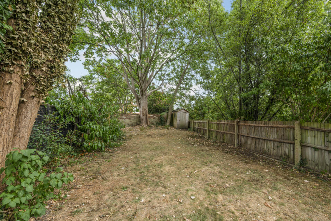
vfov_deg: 77.3
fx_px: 138
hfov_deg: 100.3
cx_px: 175
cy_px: 117
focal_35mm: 15
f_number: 8
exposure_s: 1/125
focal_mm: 14
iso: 200
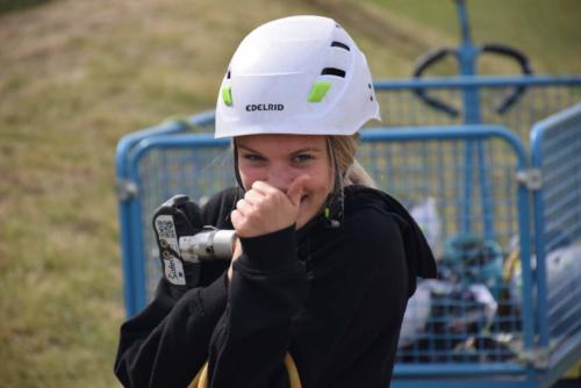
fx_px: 3391
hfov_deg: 9.8
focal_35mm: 210
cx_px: 290
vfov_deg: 6.6
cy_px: 194
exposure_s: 1/1250
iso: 400
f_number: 5.6
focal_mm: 140
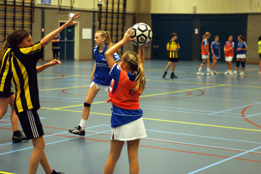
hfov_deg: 24.6
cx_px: 130
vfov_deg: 16.5
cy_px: 87
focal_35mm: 82
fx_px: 598
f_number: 2.8
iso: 1600
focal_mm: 55
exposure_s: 1/160
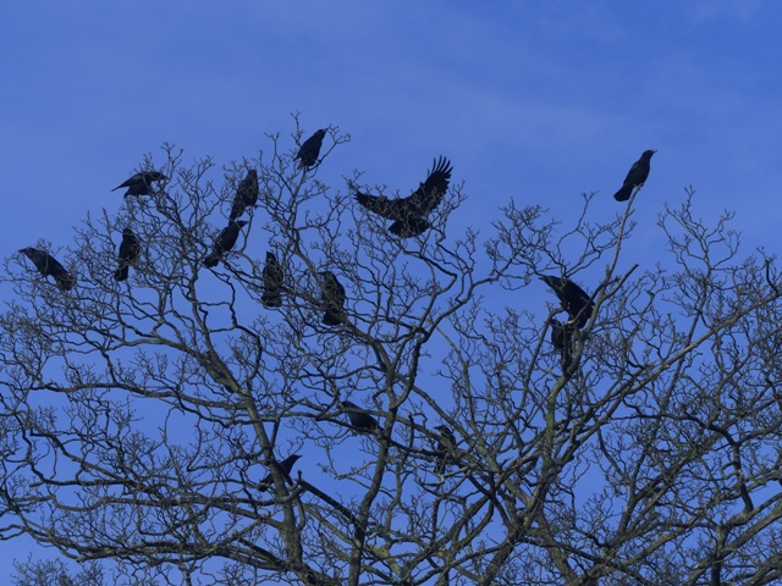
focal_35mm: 217
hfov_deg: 9.1
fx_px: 4902
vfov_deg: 6.8
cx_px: 391
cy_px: 293
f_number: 4
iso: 100
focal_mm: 39.1
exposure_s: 1/640
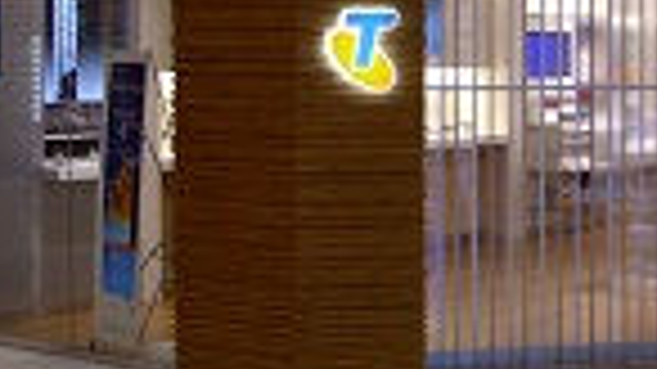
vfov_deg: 12.9
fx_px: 1620
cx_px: 670
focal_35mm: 93
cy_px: 76
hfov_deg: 22.0
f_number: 3
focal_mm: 6.2
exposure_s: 1/60
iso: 200
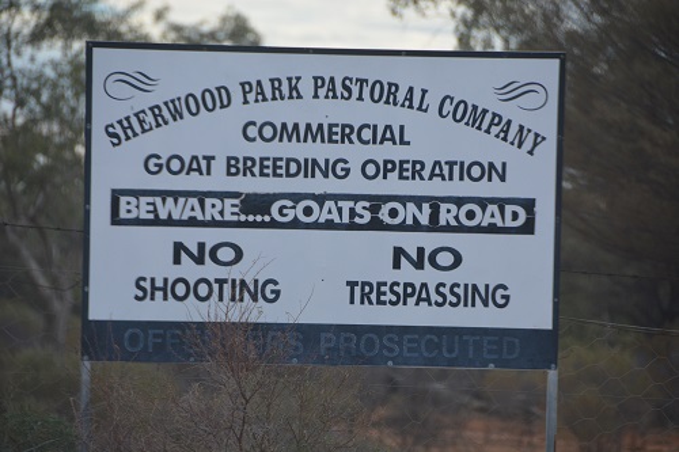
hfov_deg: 6.9
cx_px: 340
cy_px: 226
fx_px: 5656
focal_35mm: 300
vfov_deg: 4.6
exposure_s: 1/1000
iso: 720
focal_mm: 200
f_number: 5.6
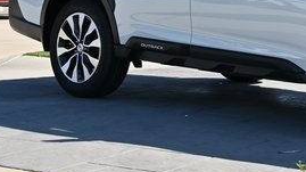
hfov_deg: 16.4
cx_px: 331
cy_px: -35
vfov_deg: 9.4
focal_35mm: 127
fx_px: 1030
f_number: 4.2
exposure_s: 1/800
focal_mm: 34
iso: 100
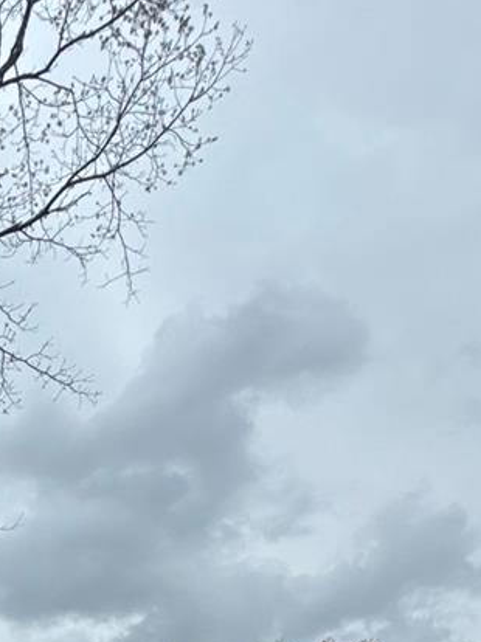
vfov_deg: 26.6
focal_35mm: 52
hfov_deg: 23.3
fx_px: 964
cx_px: -209
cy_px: 961
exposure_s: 1/1217
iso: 40
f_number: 2.2
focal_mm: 2.22
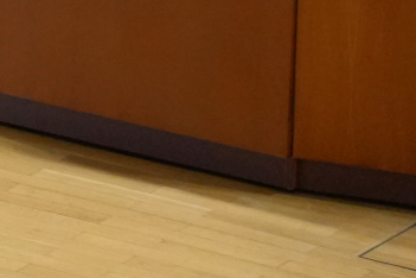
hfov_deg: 3.7
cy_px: -397
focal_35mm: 538
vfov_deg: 2.5
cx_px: -735
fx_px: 6215
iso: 3200
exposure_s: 1/160
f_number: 4
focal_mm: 63
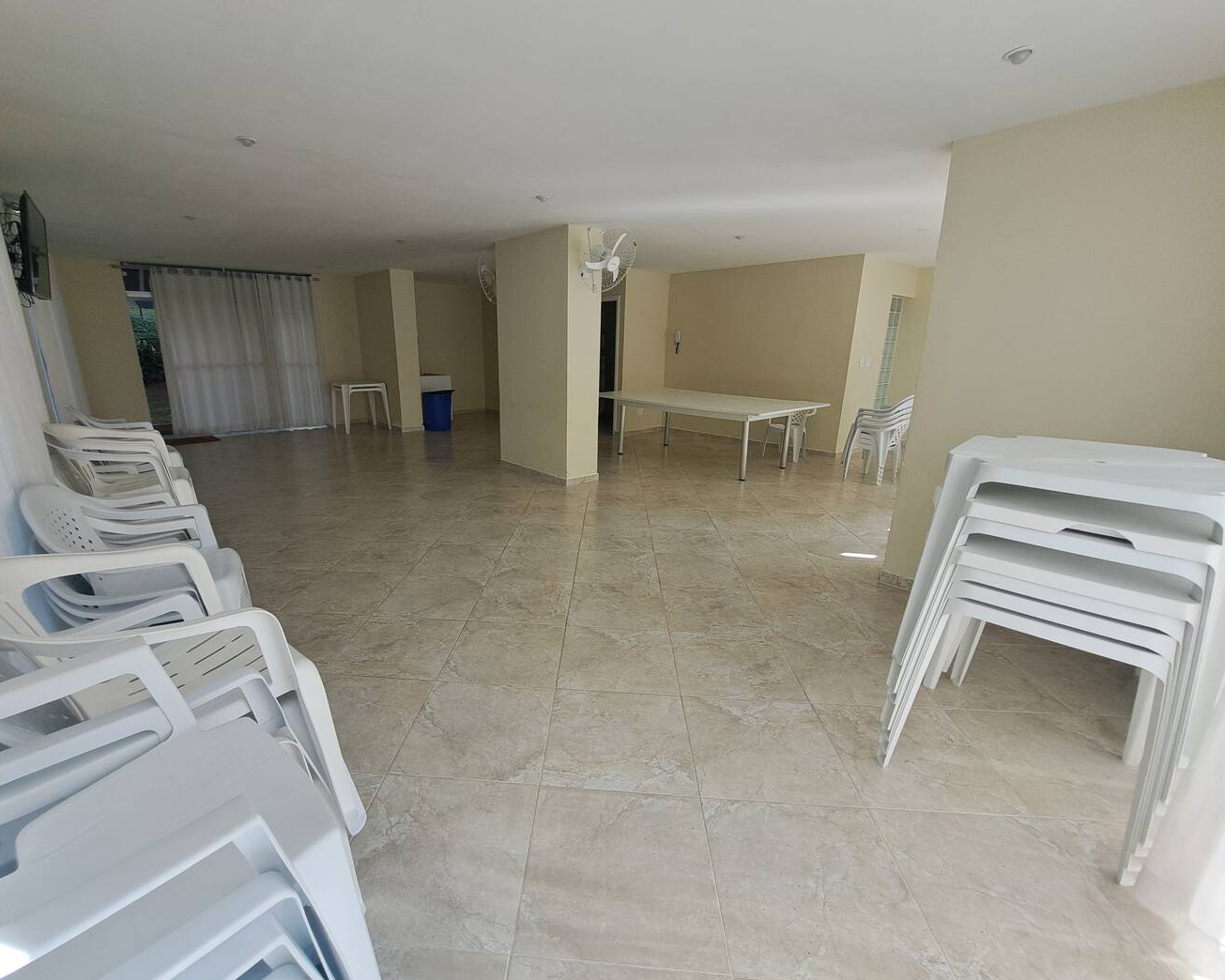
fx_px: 508
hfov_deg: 100.6
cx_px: 576
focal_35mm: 14
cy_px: 502
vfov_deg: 88.0
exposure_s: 1/169
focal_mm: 1.74
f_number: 2.2
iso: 50
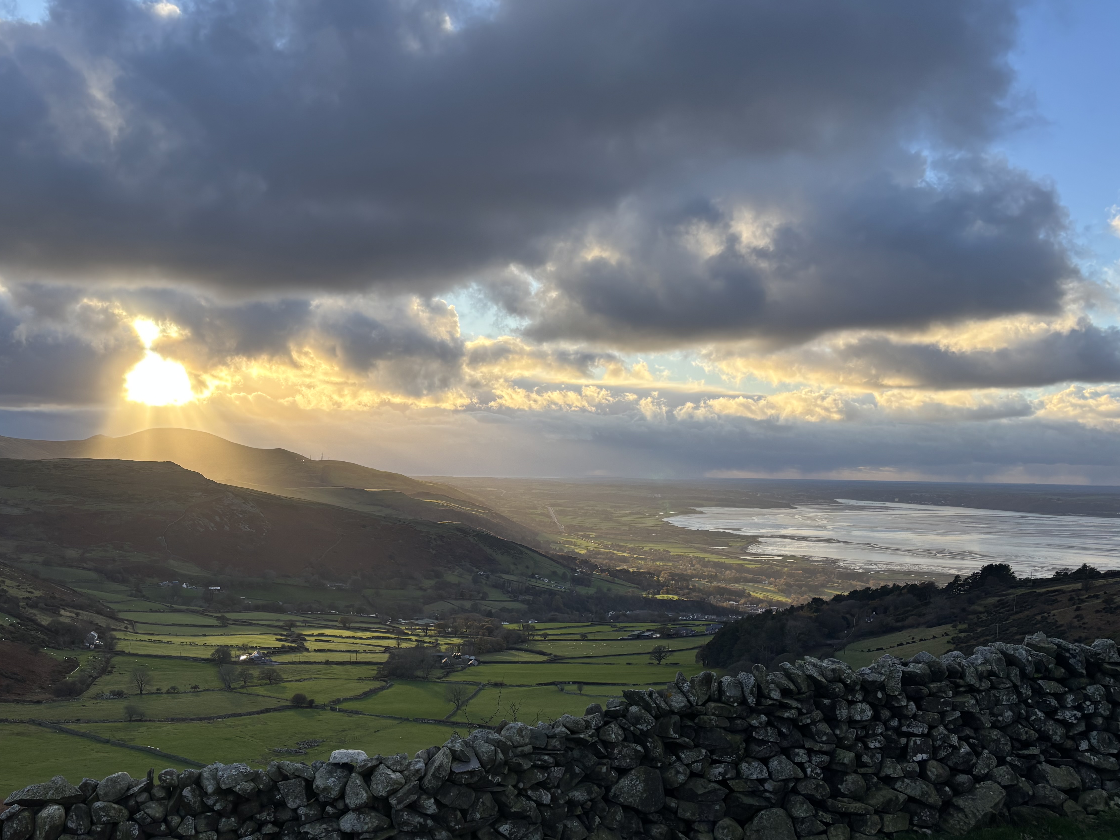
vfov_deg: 42.9
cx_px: 410
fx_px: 1068
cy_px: 425
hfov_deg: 54.6
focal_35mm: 33
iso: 50
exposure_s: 1/1178
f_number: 1.6
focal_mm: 5.96
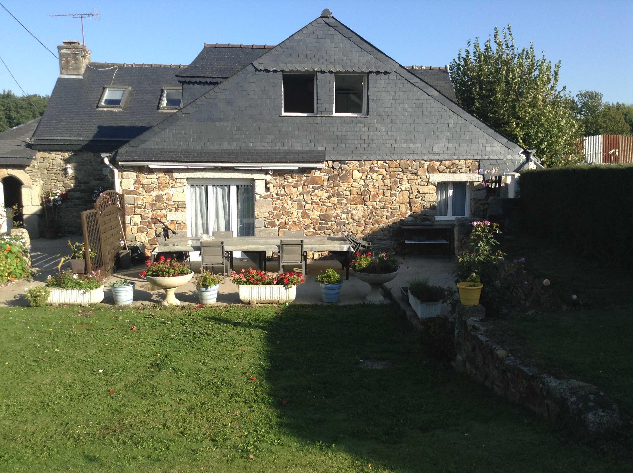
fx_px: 603
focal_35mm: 33
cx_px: 316
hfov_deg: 55.4
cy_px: 236
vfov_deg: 42.8
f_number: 2.4
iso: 25
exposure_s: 1/715
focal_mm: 3.3
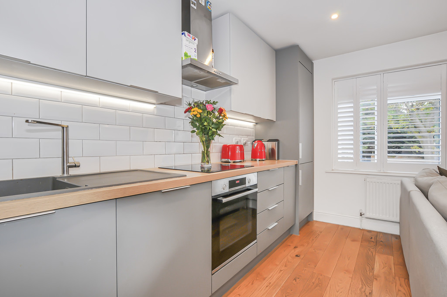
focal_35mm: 17
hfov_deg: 92.5
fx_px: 214
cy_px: 148
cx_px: 224
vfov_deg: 69.5
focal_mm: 11.5
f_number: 11
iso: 250
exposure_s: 1/8
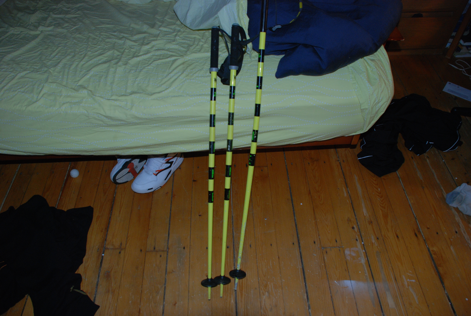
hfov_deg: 67.3
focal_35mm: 27
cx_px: 236
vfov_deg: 48.0
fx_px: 354
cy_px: 158
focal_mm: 18
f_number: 4
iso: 400
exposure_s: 1/60
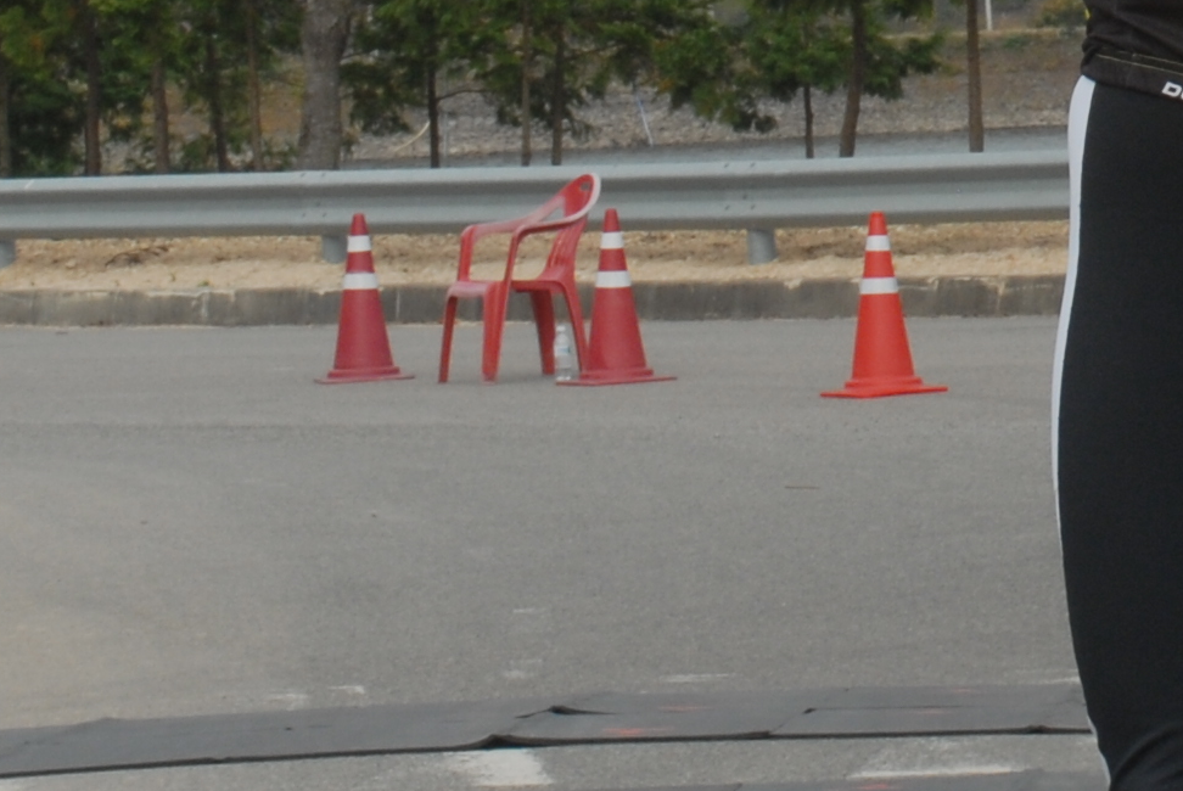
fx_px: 8650
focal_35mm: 263
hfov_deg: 7.7
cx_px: 1559
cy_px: -537
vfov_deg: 5.2
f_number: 14
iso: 200
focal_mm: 44
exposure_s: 1/100
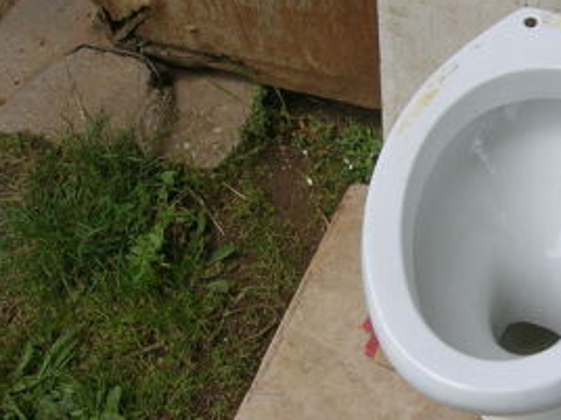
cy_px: 215
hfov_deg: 30.5
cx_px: 492
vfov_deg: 24.0
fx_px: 989
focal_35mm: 61
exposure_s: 1/54.1
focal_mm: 5.7
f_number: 4.9
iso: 50
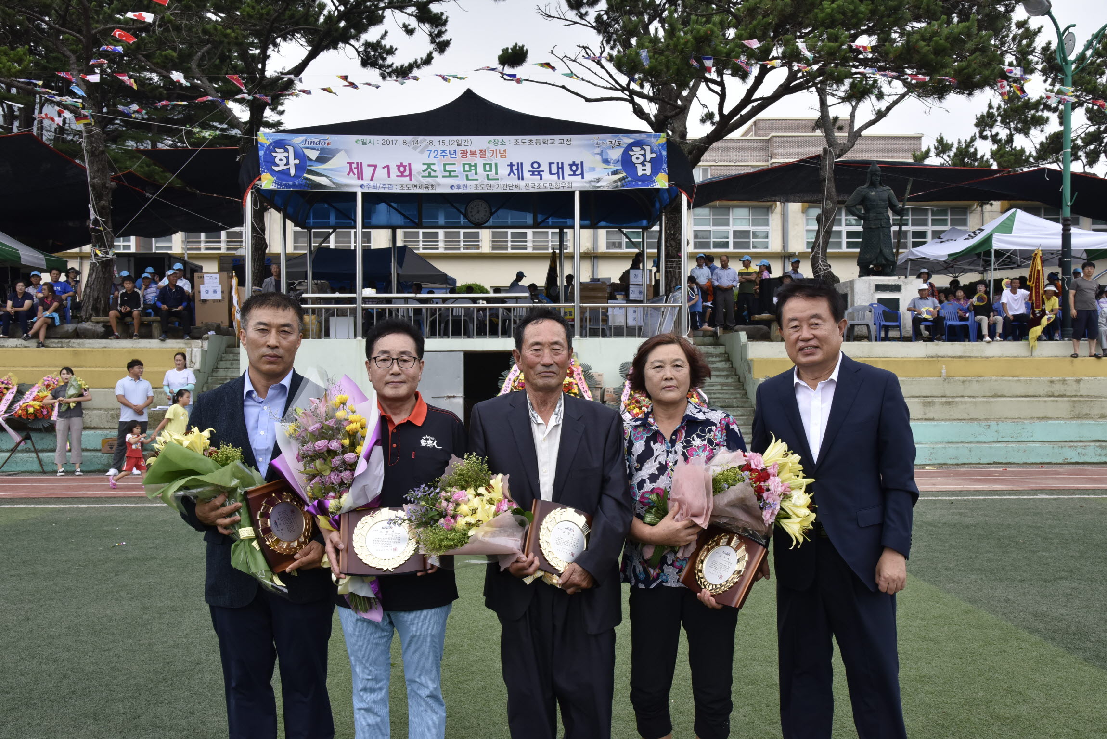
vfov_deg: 42.4
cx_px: 554
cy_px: 370
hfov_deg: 60.3
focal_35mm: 31
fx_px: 953
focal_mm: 31
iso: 640
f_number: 14
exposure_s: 1/200
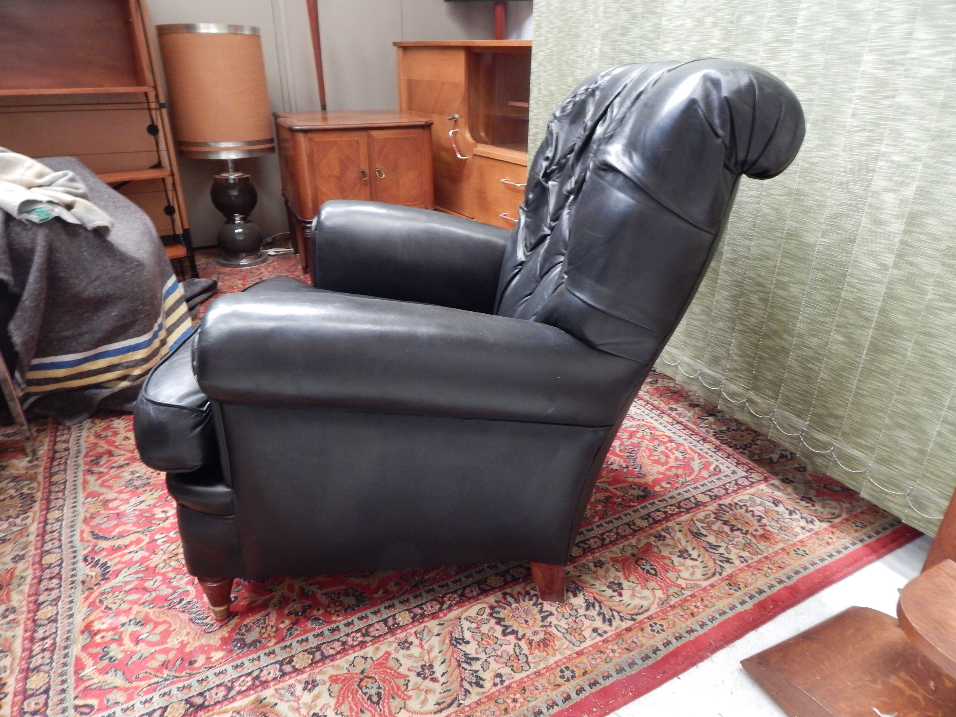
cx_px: 478
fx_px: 608
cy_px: 358
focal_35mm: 22
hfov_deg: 76.4
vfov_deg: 61.1
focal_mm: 4
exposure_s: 1/8
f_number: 3
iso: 400
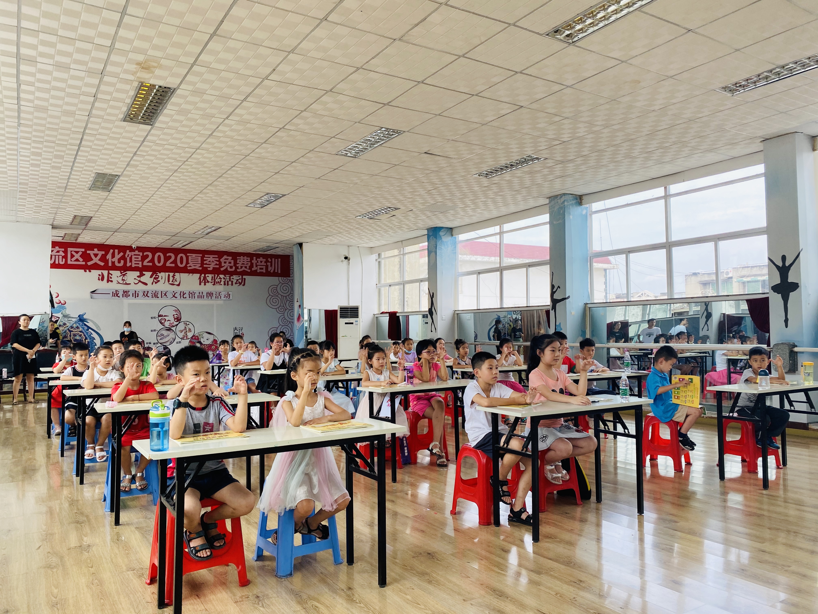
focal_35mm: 26
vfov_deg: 53.1
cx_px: 409
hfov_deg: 67.3
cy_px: 307
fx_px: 614
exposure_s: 1/307
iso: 32
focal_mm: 4.25
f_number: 1.8
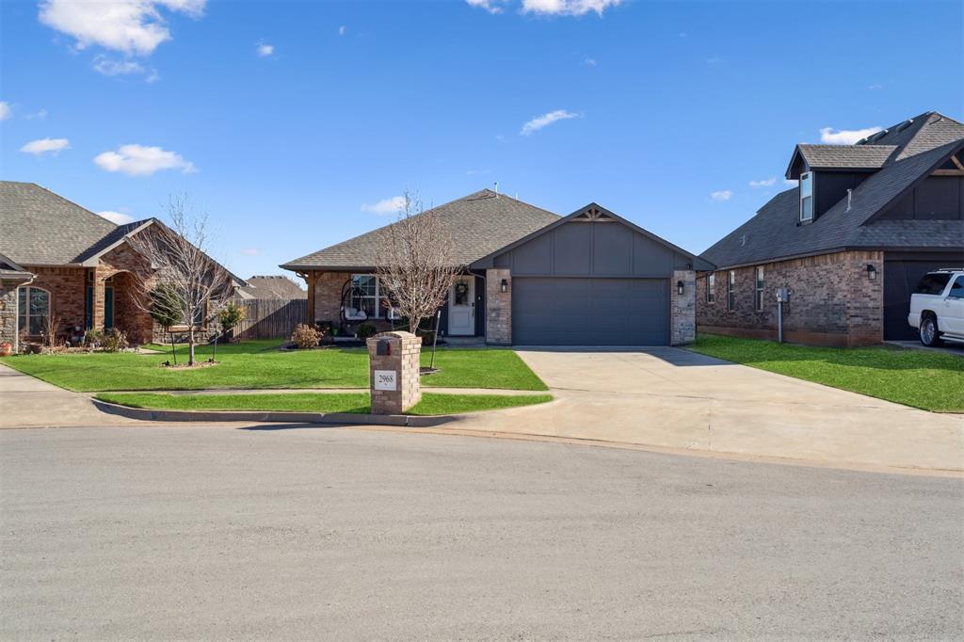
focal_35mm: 35
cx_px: 482
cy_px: 321
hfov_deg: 54.4
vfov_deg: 37.8
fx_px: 937
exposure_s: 1/640
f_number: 7.1
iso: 200
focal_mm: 35
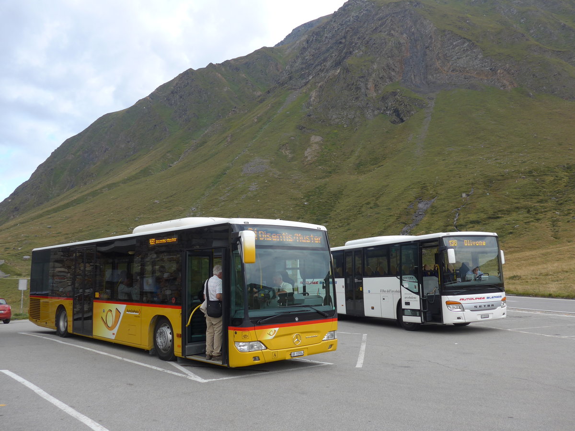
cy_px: 216
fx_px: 482
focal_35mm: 29
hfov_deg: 61.7
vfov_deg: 48.2
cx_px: 288
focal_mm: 6
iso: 80
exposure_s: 1/320
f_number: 2.8
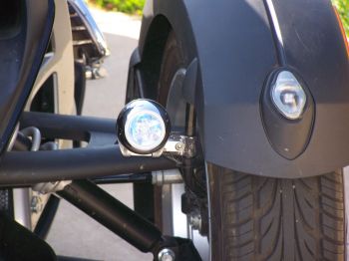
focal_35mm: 218
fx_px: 2196
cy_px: 130
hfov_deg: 9.1
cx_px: 174
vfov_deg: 6.8
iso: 80
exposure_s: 1/160
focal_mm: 36.2
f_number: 3.3
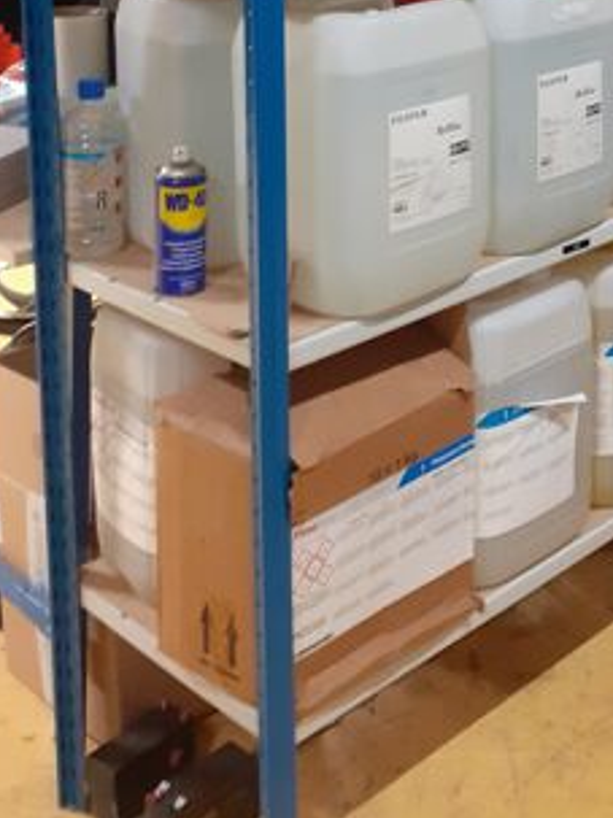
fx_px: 1347
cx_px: 486
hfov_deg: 25.2
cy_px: 3
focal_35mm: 57
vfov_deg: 31.3
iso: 200
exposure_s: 1/33
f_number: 1.9
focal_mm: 3.6
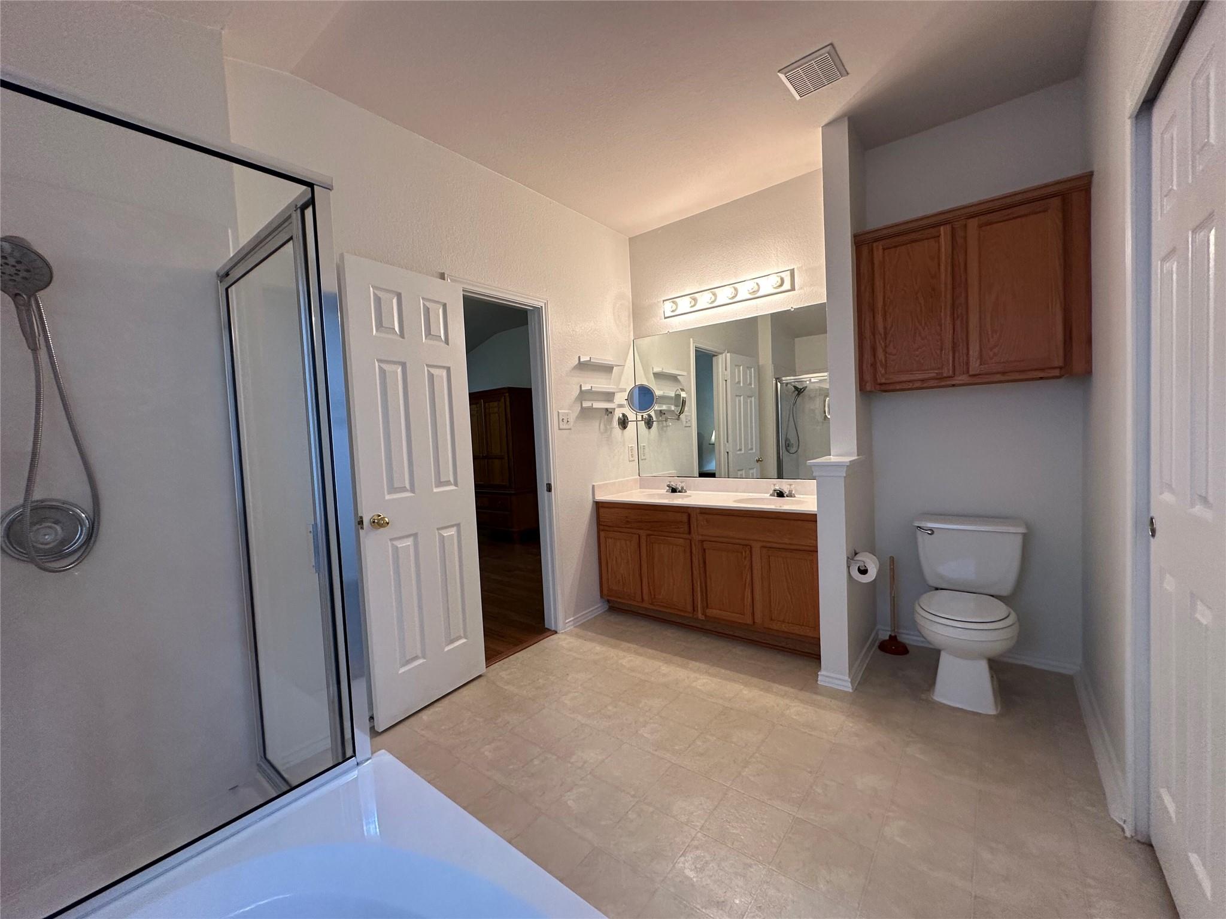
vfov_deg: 85.7
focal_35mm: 14
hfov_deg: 102.1
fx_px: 496
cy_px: 460
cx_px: 613
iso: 200
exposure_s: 1/120
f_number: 2.2
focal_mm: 2.22
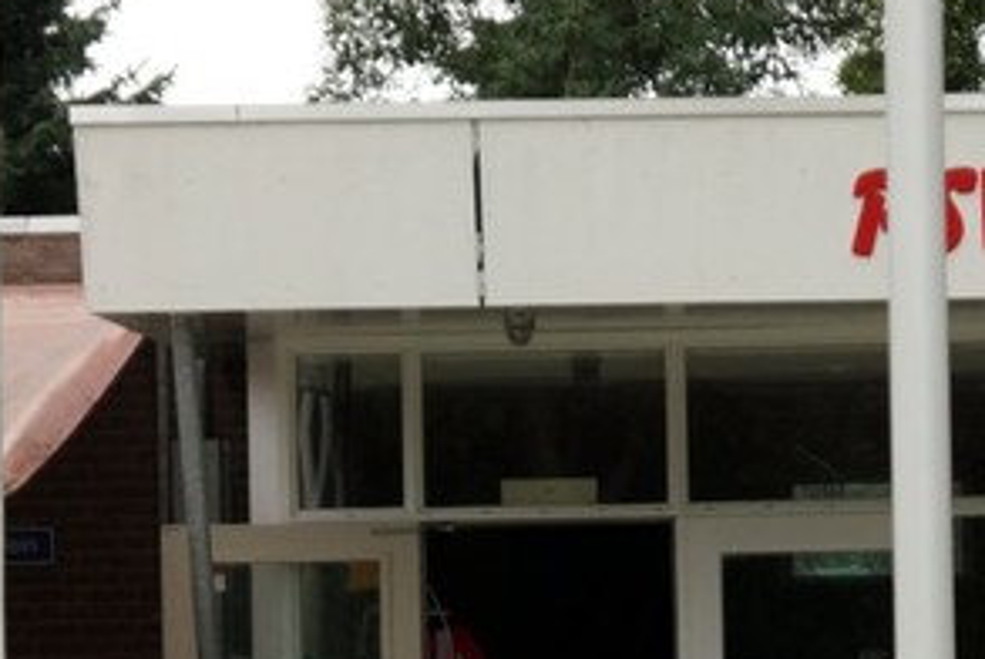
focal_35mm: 262
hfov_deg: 7.7
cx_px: 1604
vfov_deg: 5.2
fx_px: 7176
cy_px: 995
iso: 100
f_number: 2.8
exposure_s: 1/1000
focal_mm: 50
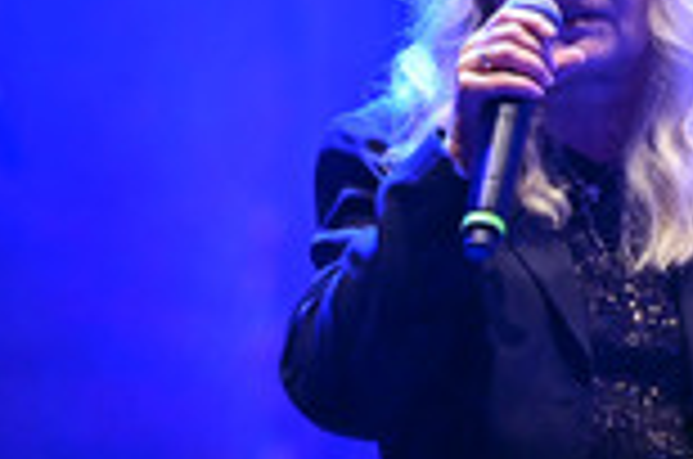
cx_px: 578
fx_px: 9278
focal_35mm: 483
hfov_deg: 4.3
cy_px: 171
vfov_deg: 2.8
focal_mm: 165
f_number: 2.8
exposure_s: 1/320
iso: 2800
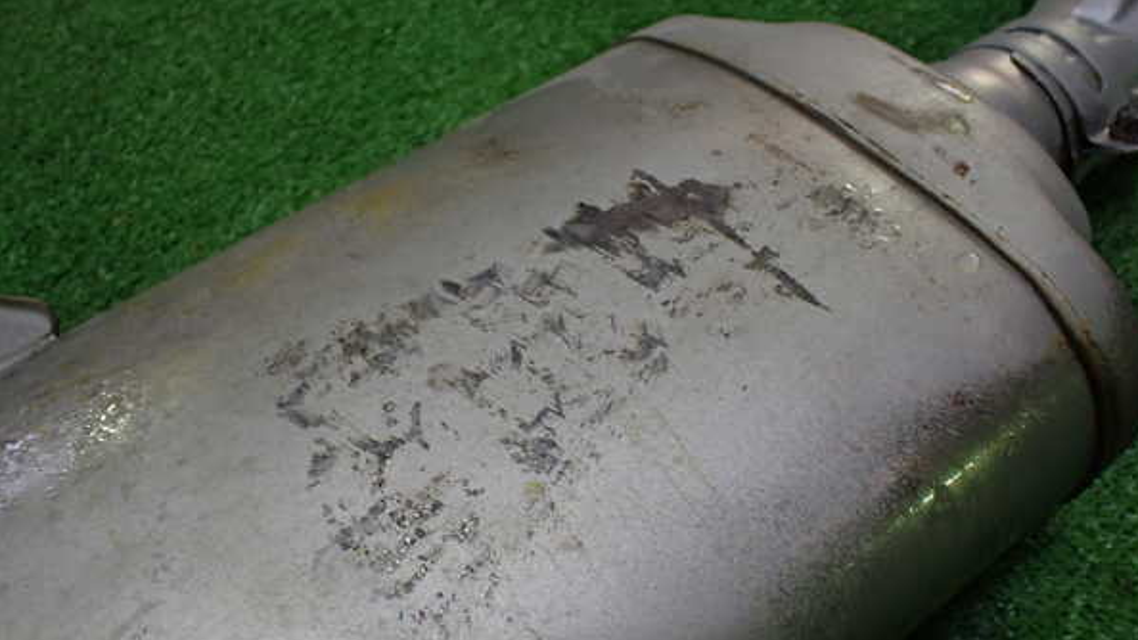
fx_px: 996
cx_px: 573
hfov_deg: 59.5
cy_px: 351
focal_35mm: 33
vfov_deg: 35.6
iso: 320
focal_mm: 5.4
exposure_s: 1/125
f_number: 2.3
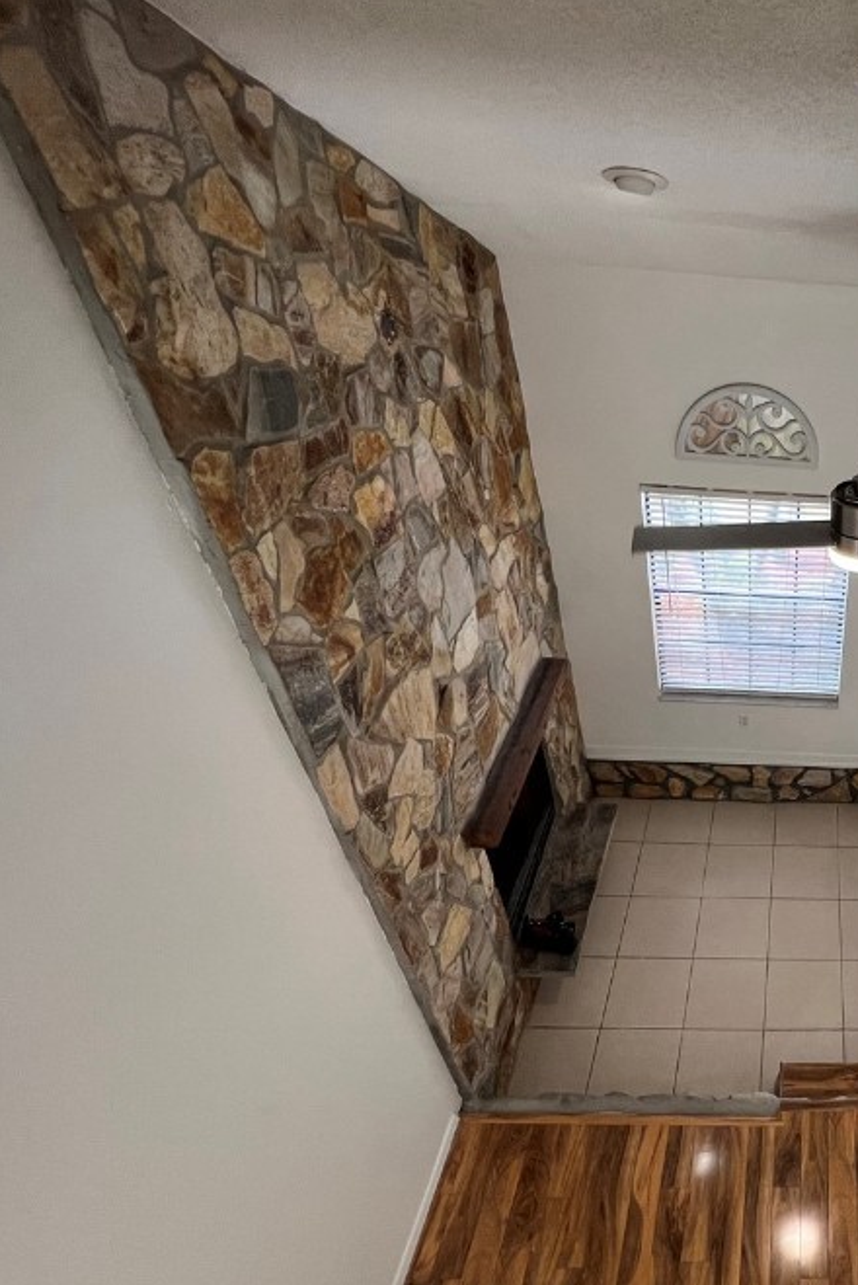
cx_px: 854
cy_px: 694
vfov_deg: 81.0
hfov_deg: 49.0
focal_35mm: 21
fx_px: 750
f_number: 1.8
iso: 100
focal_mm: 1.57
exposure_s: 1/120
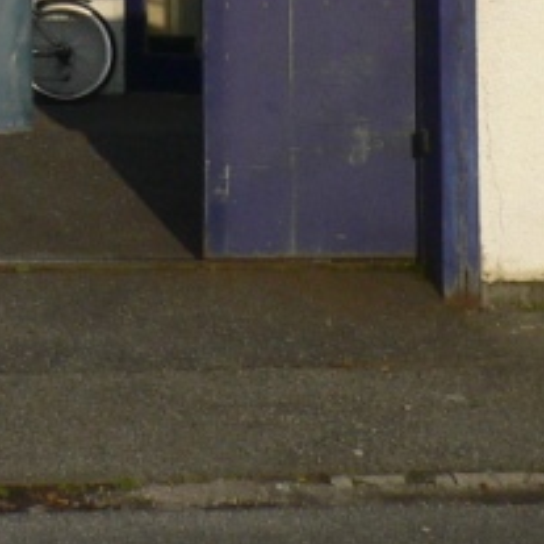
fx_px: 2720
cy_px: -452
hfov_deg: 11.2
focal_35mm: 153
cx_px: -79
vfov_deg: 10.7
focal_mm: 5.8
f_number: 5.6
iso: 100
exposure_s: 1/640
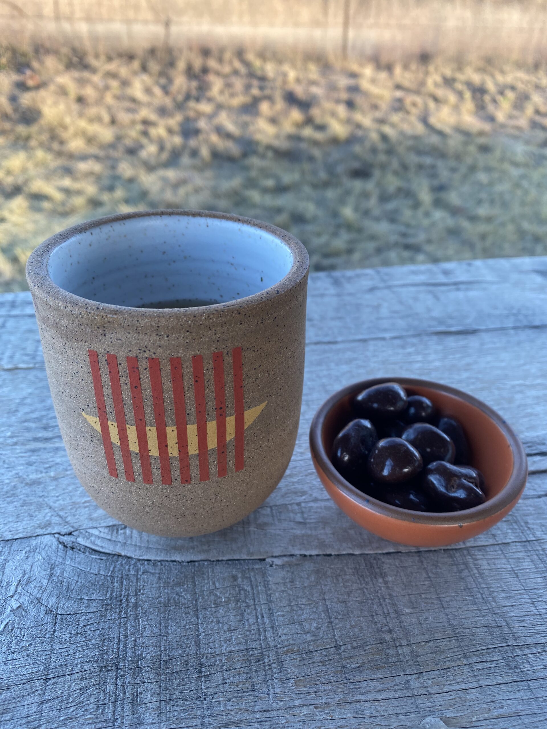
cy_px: 364
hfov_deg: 53.1
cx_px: 274
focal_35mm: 26
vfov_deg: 67.3
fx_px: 548
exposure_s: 1/122
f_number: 1.8
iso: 50
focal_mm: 4.25
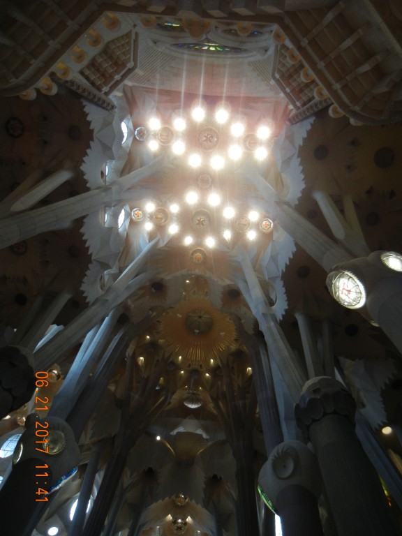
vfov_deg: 60.0
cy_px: 268
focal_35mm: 30
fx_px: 465
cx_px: 201
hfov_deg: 46.8
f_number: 3.5
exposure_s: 1/30
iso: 264
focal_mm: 5.4
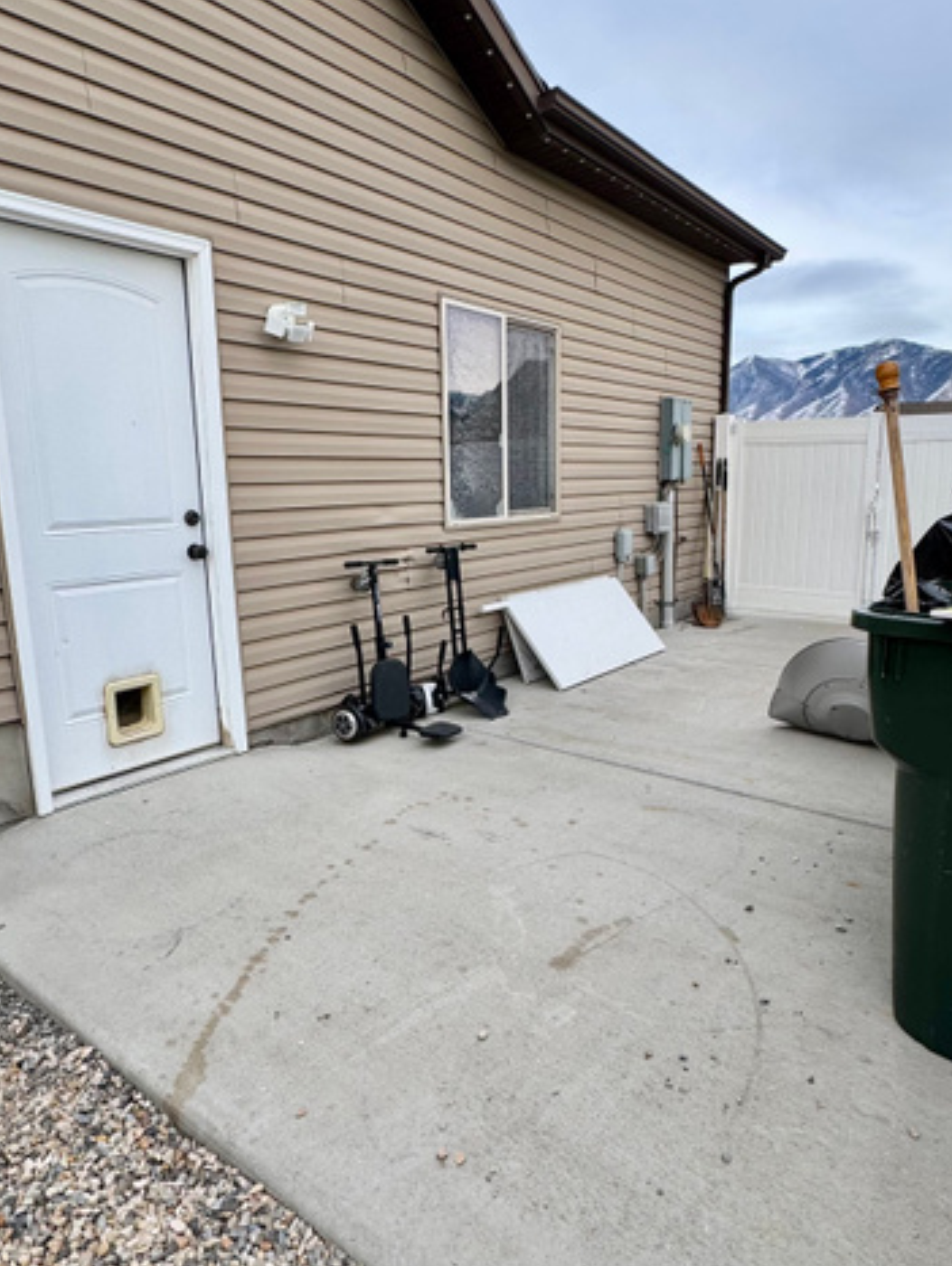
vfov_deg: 73.9
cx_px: 450
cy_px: 648
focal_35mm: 23
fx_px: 842
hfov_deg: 58.9
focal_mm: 2.22
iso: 40
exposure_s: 1/390
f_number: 2.2
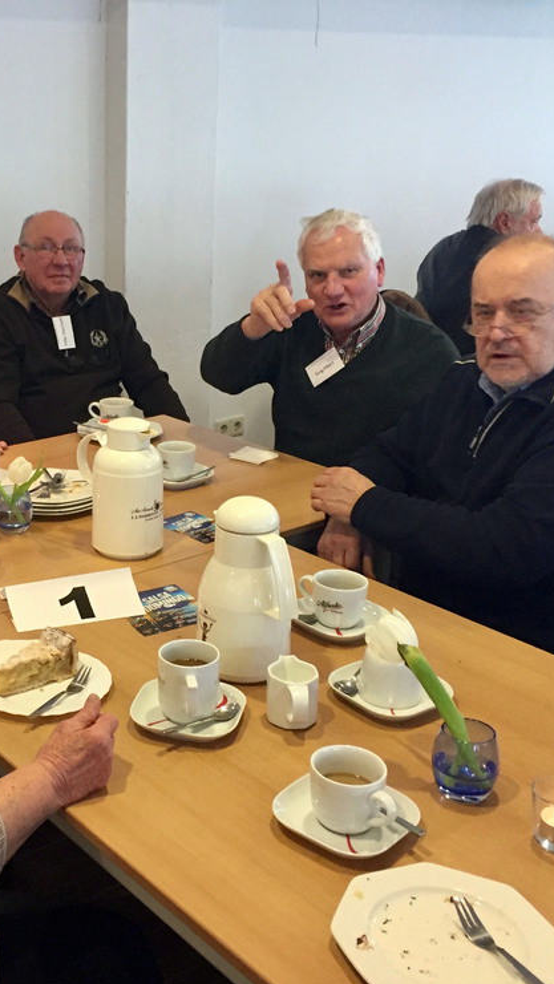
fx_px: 1123
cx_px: 100
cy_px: 491
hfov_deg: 27.1
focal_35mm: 43
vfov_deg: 47.4
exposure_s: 1/33
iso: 200
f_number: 2.2
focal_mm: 4.15
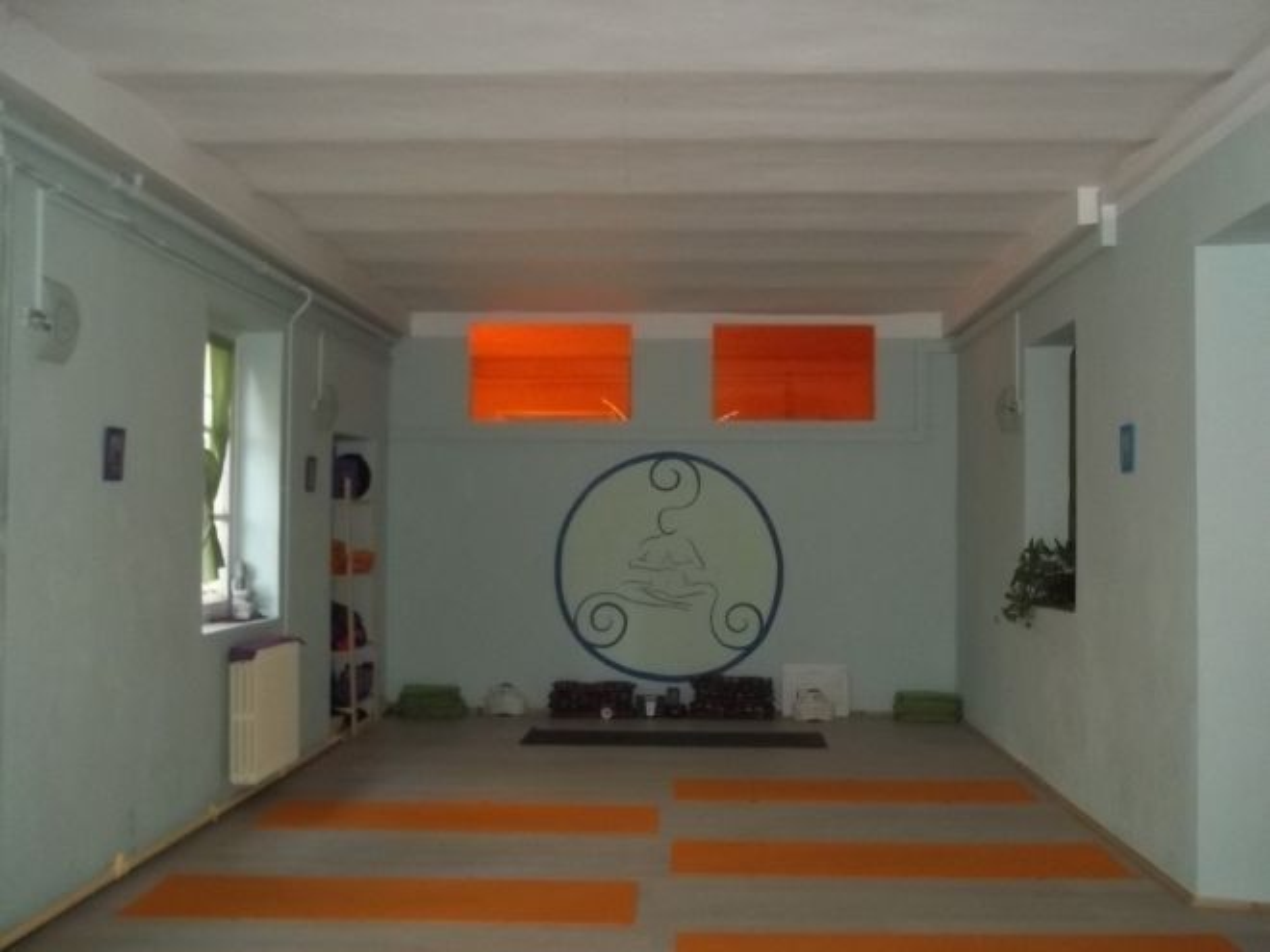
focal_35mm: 36
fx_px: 1321
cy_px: 476
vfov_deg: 39.7
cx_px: 635
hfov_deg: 51.4
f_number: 3.1
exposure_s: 1/30
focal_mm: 6.5
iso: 320
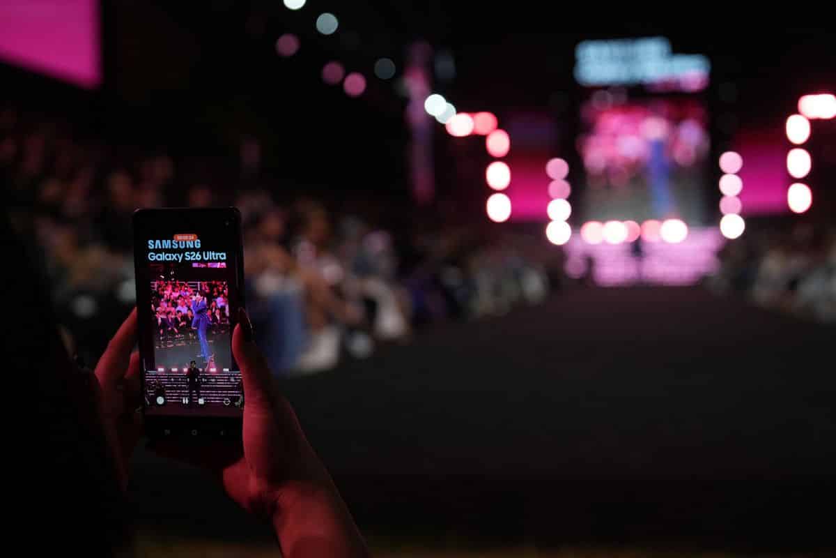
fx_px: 1068
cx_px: 418
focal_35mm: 46
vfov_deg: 29.2
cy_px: 279
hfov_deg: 42.7
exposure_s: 1/800
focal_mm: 46
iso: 1250
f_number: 2.8
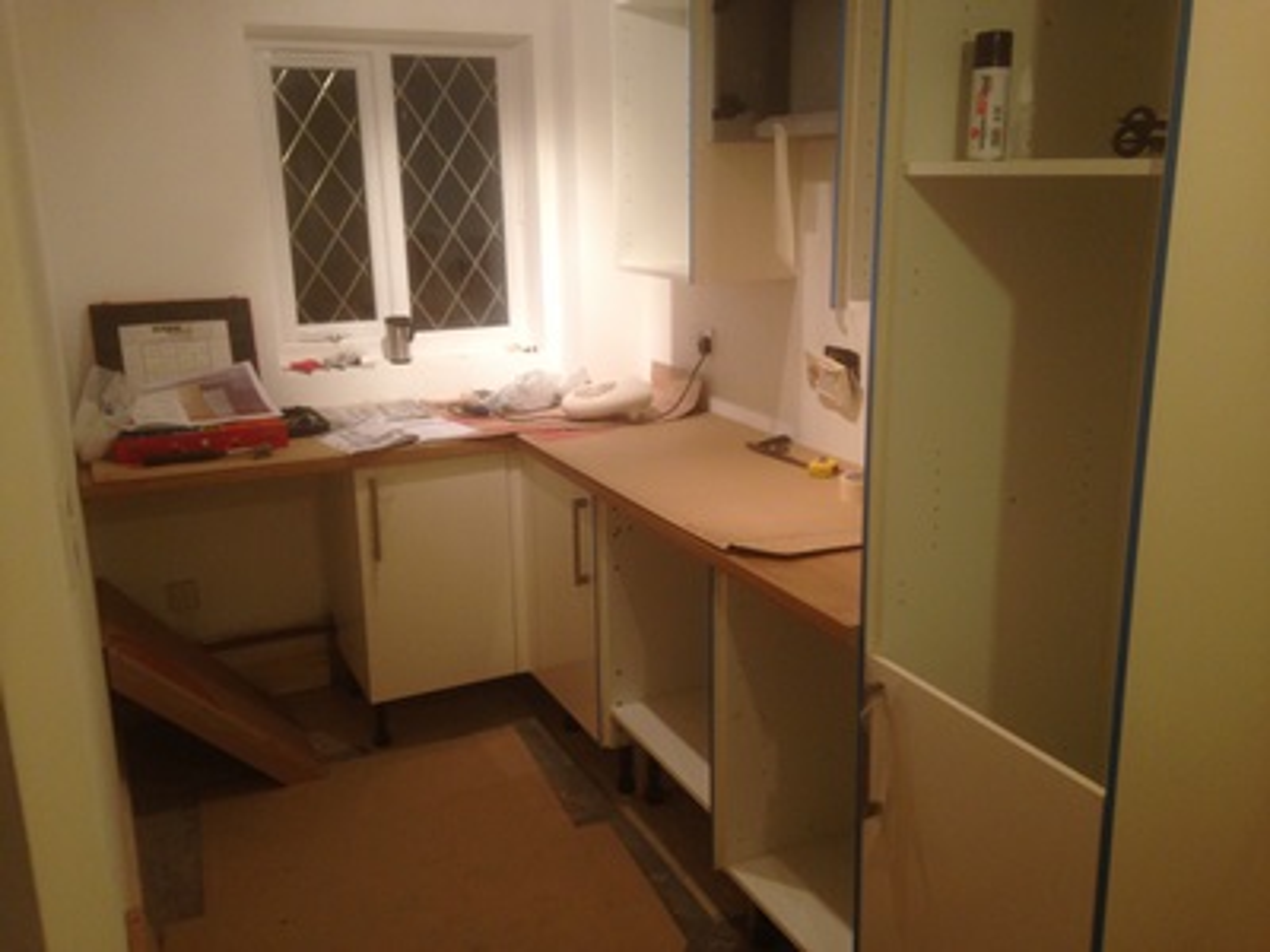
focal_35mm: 33
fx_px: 1211
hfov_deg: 55.4
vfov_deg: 42.9
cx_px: 635
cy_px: 476
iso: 100
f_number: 2.4
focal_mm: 4.12
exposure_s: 1/20
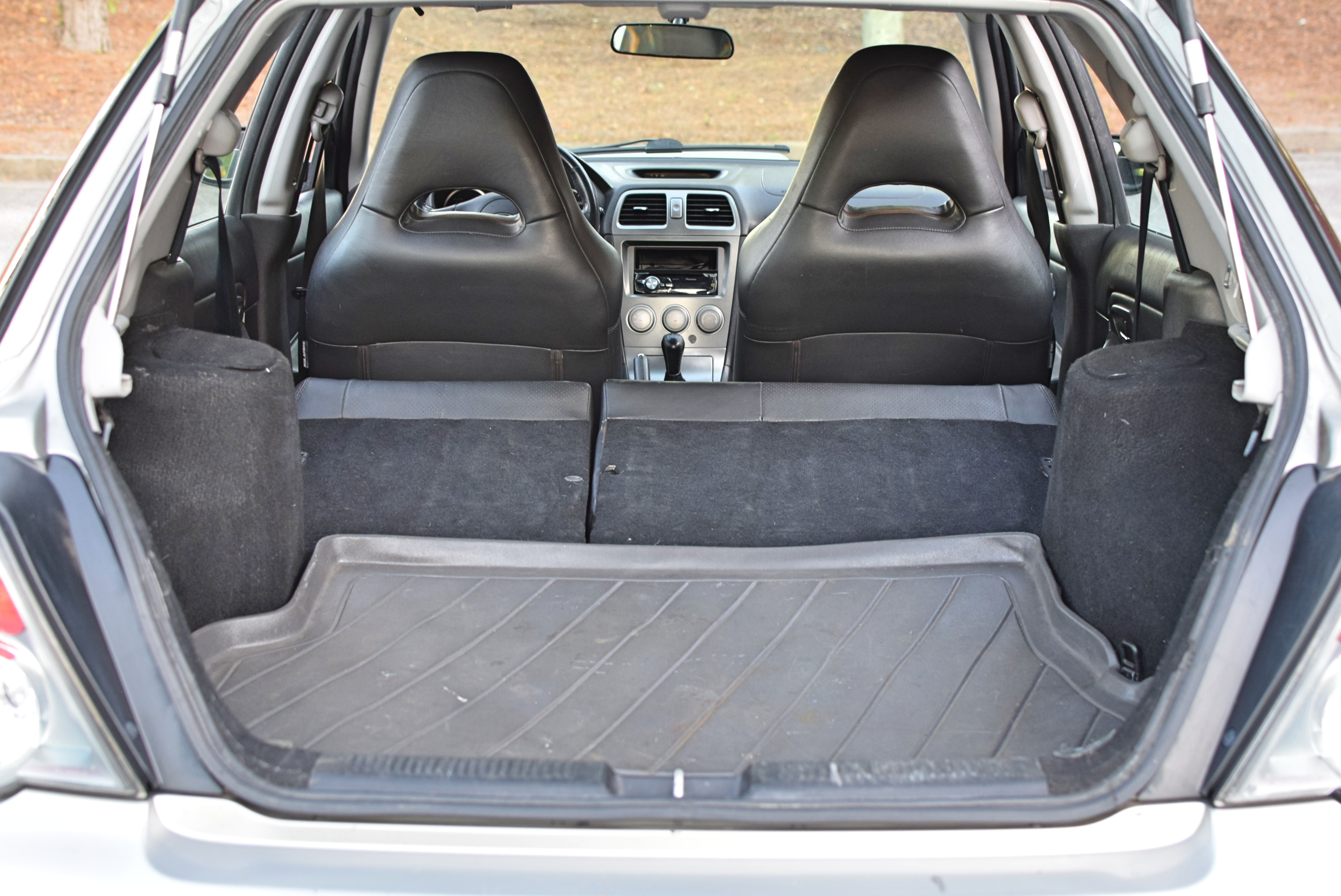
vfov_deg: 25.8
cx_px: 670
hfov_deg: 37.8
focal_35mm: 52
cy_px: 448
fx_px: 1957
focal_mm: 35
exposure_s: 1/60
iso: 800
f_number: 4
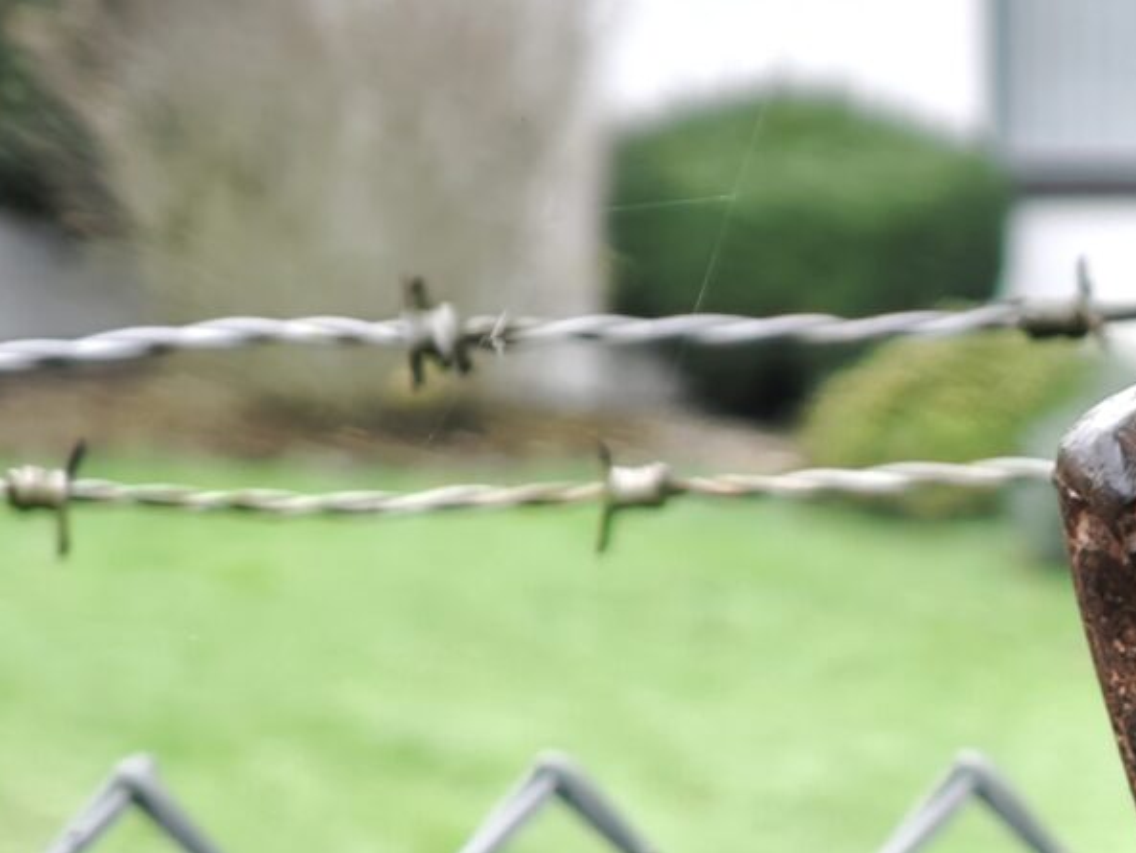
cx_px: 2314
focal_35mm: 302
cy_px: 1102
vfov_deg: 4.9
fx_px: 9913
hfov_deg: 6.4
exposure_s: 1/100
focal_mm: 11.5
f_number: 1.8
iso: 125
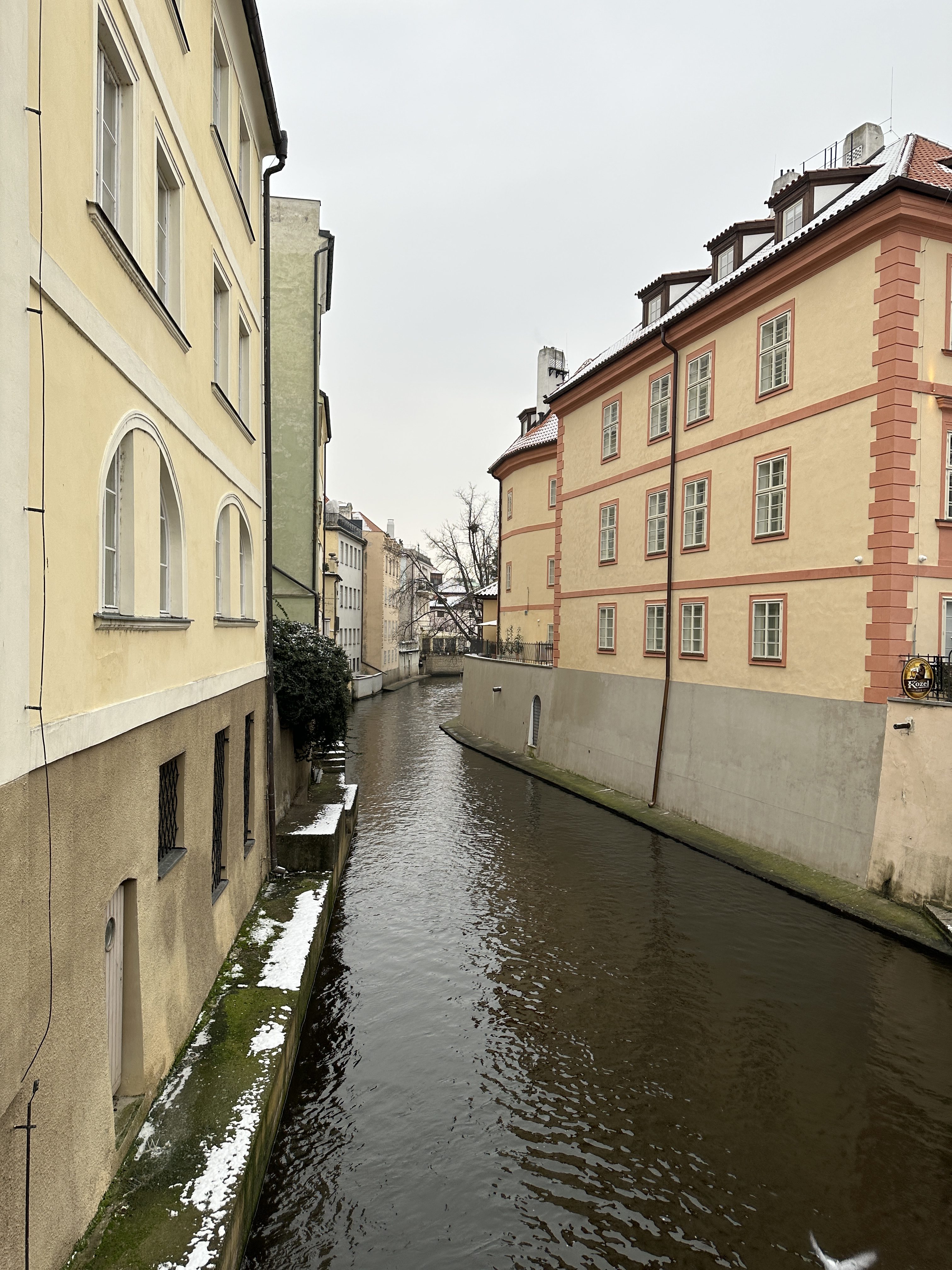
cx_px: 476
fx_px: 880
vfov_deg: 71.6
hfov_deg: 56.8
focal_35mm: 24
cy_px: 635
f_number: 1.78
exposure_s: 1/486
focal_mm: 6.86
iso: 80
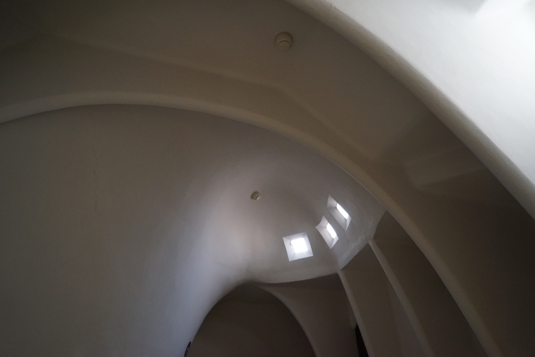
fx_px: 357
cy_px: 178
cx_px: 268
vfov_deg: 53.2
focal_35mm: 24
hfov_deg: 73.7
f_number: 4
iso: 4000
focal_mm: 24
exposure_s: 1/160
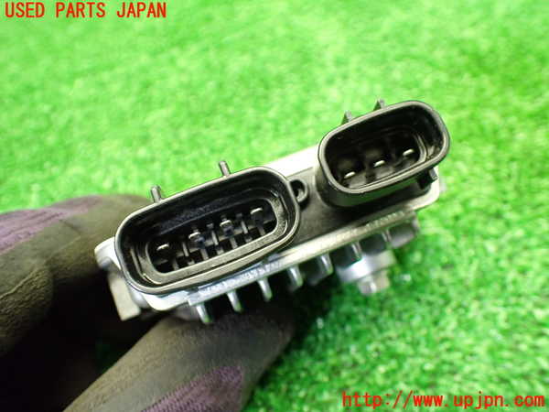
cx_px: 274
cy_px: 206
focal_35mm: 30
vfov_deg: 46.8
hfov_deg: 60.0
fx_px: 476
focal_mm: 5.4
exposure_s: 1/60
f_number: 2.3
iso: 800
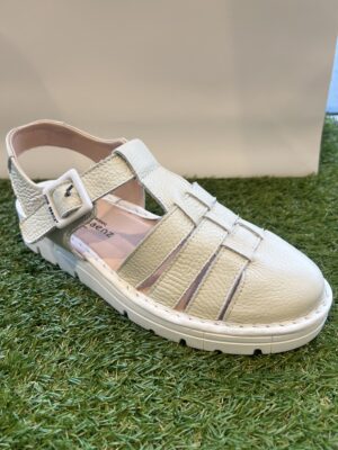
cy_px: 225
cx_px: 169
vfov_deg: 67.3
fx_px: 338
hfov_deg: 53.1
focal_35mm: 26
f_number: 1.5
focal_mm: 5.7
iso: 32
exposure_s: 1/102
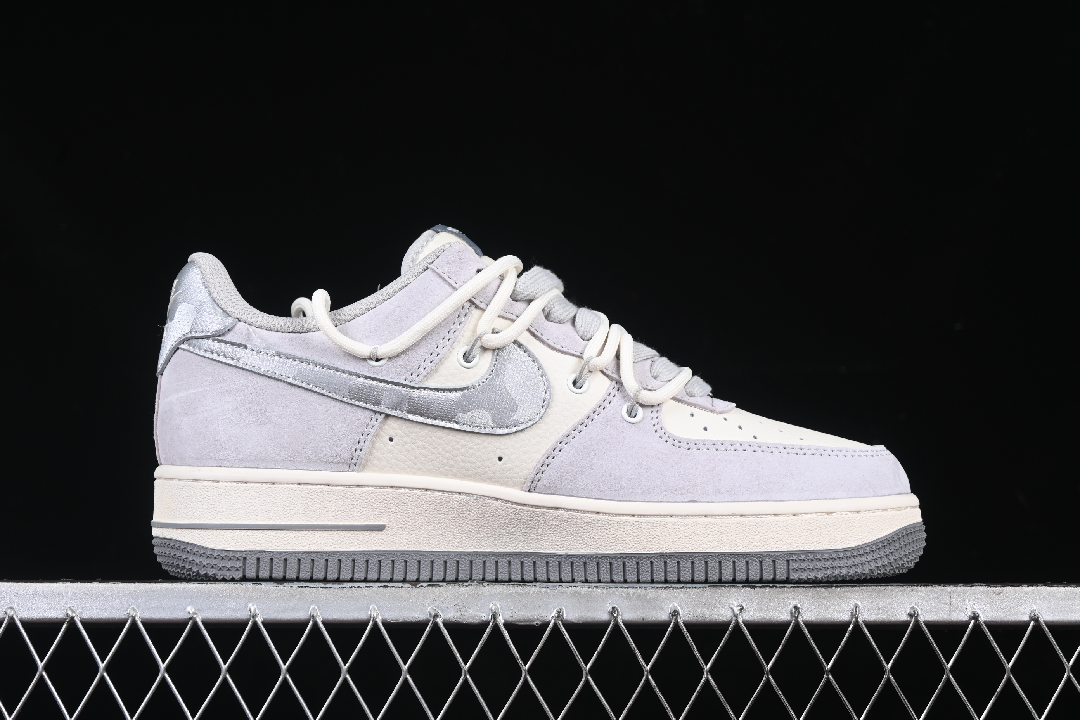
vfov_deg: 18.2
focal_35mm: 75
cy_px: 360
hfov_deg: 27.0
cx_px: 540
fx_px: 2250
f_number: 8
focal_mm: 50
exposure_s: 1/80
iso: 160
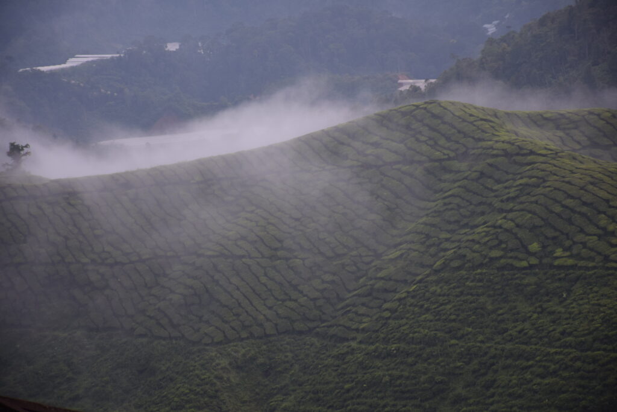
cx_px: 308
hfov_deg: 13.7
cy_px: 206
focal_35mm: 150
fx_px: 2571
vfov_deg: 9.2
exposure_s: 1/200
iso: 200
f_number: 5.6
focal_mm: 100
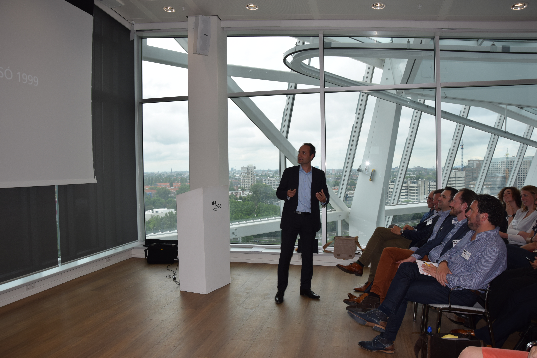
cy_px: 179
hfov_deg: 67.4
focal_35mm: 27
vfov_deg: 47.9
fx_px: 403
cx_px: 268
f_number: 5.6
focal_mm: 18
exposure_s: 1/125
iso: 140
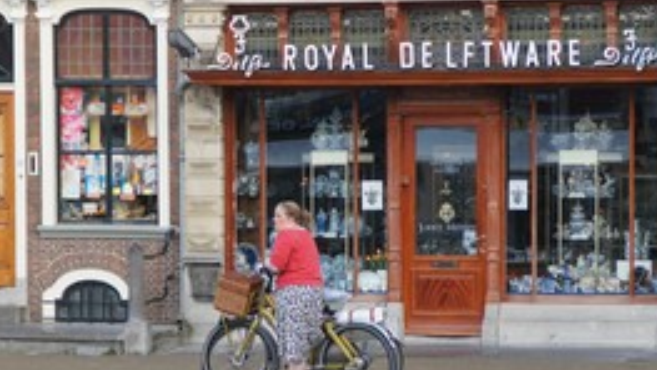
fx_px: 4303
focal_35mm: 247
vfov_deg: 4.9
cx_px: 285
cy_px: 196
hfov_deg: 8.7
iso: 320
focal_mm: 90
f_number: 5.6
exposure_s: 1/160
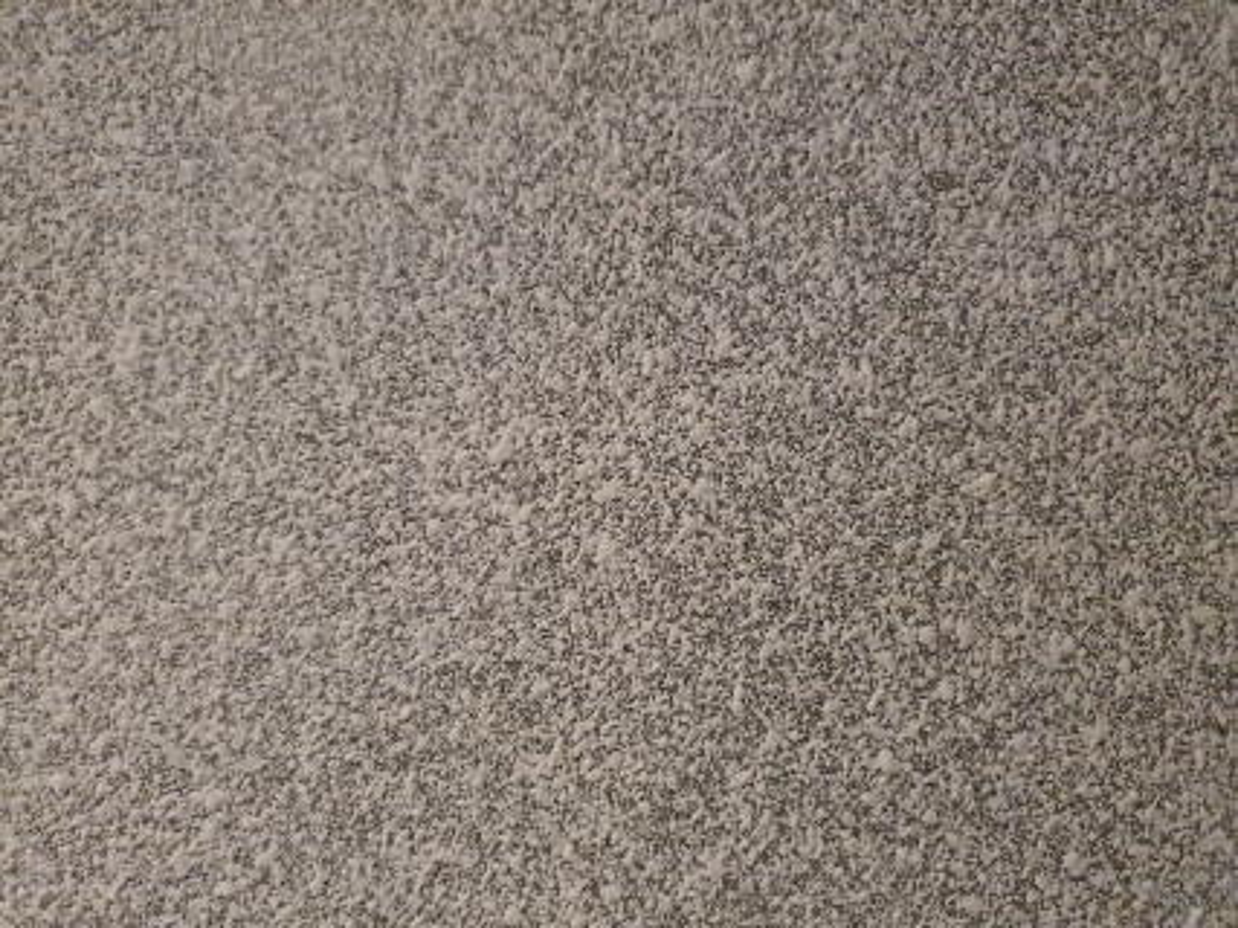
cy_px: 464
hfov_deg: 67.3
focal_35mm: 26
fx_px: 930
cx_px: 619
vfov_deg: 53.0
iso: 800
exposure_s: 1/50
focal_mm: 4.3
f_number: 1.5
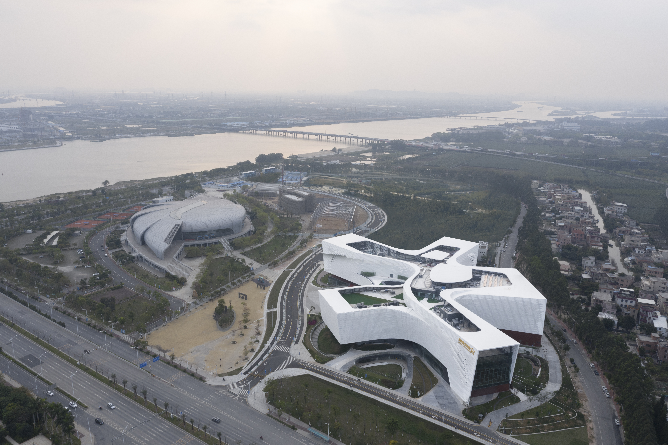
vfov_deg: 46.4
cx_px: 334
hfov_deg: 65.5
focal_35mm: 28
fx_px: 519
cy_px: 222
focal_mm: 10.26
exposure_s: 1/100
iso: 100
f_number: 7.1
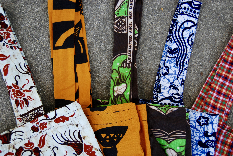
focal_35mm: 45
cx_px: 116
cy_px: 78
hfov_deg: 43.6
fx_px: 292
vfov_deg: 29.9
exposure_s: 1/200
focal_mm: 30
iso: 200
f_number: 4.2
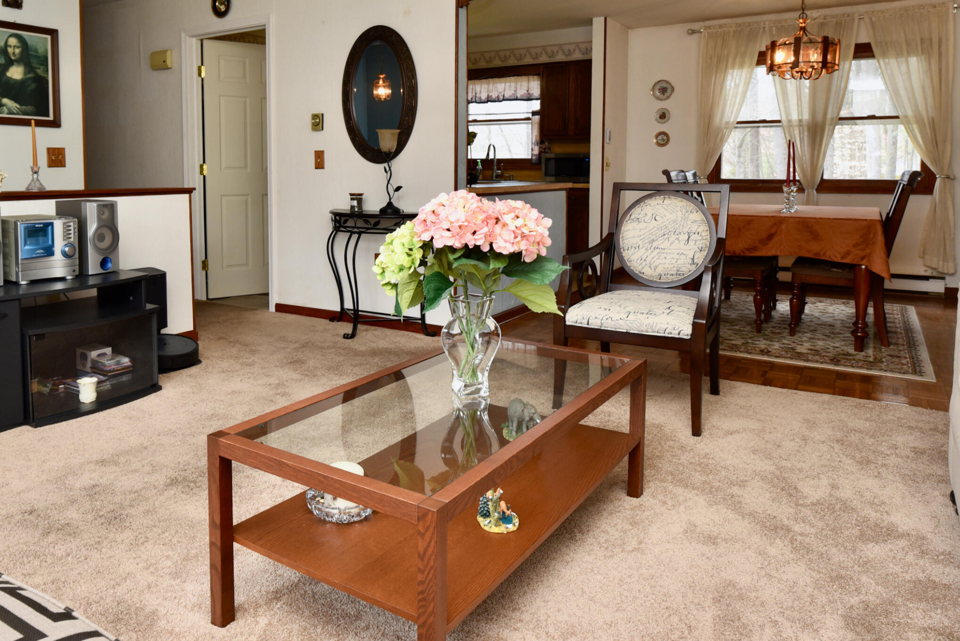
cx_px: 416
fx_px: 667
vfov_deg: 50.6
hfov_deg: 71.2
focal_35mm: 25
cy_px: 227
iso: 500
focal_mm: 17
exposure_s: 1/60
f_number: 6.3
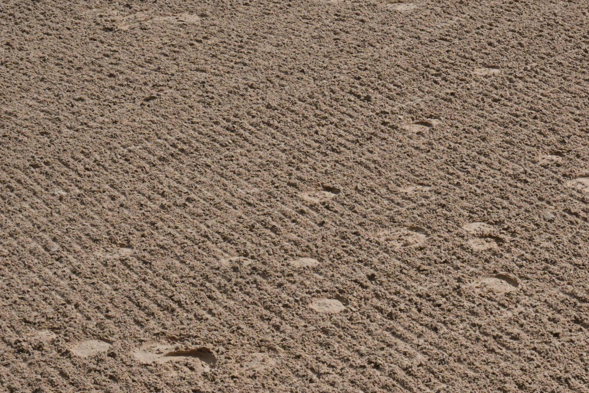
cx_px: 437
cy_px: 154
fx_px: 1666
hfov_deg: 19.9
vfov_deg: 13.4
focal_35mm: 102
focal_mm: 43
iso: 1600
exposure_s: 1/2000
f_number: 18
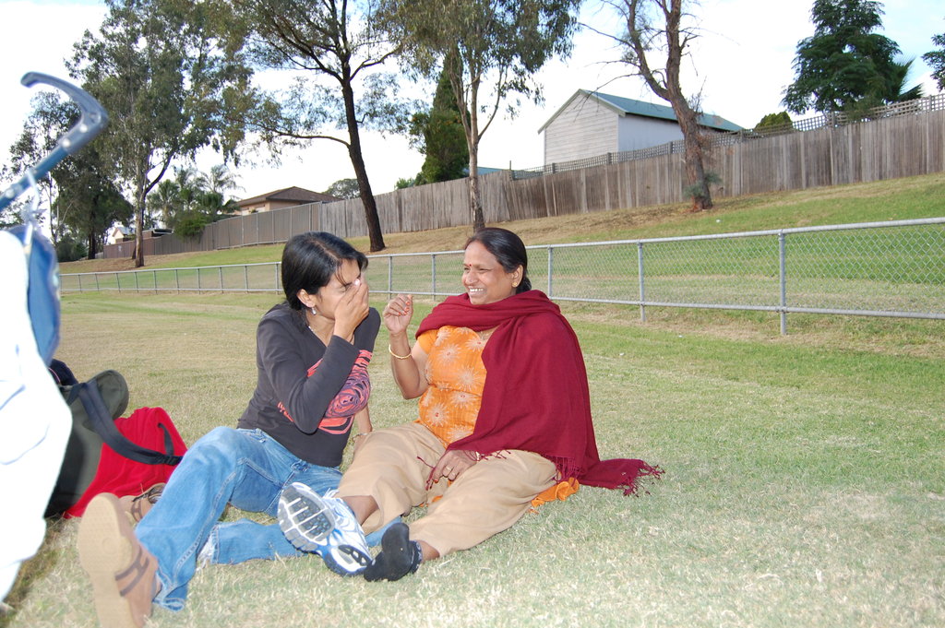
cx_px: 472
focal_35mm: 33
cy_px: 314
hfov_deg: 57.3
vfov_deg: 39.9
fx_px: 866
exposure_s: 1/500
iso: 400
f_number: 4.5
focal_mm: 22
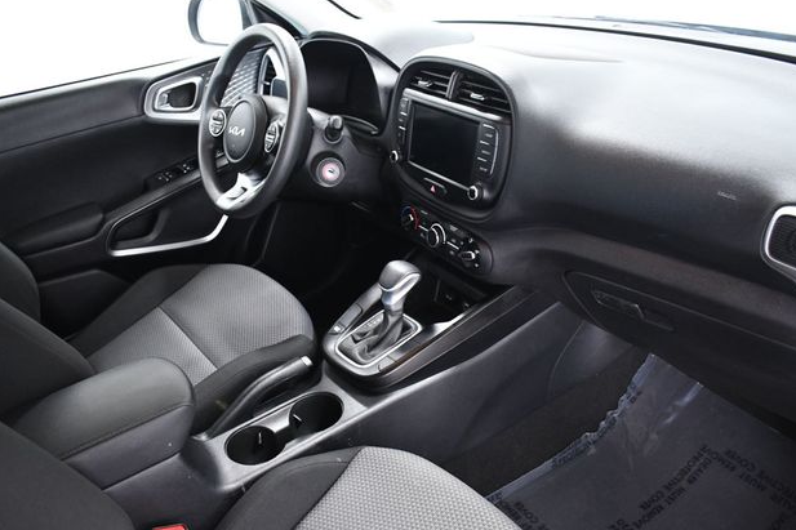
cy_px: 268
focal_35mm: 28
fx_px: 619
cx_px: 410
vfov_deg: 46.4
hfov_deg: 65.5
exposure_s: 1/80
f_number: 4.5
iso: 2500
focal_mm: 18
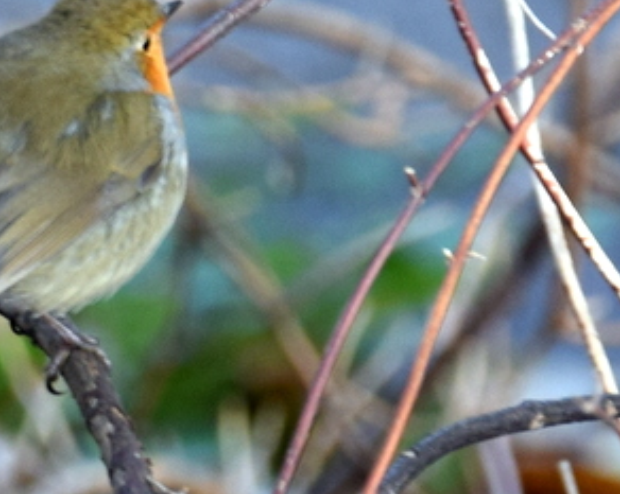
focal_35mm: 406
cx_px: 136
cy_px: 191
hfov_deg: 4.8
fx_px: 7448
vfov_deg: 3.8
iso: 400
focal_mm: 105
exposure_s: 1/125
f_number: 6.3
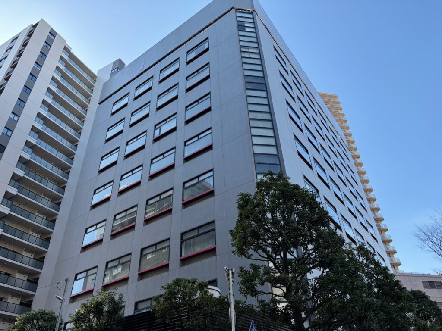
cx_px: 221
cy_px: 166
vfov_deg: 53.1
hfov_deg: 67.3
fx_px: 332
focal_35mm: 26
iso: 64
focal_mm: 5.96
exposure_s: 1/1667
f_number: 1.6
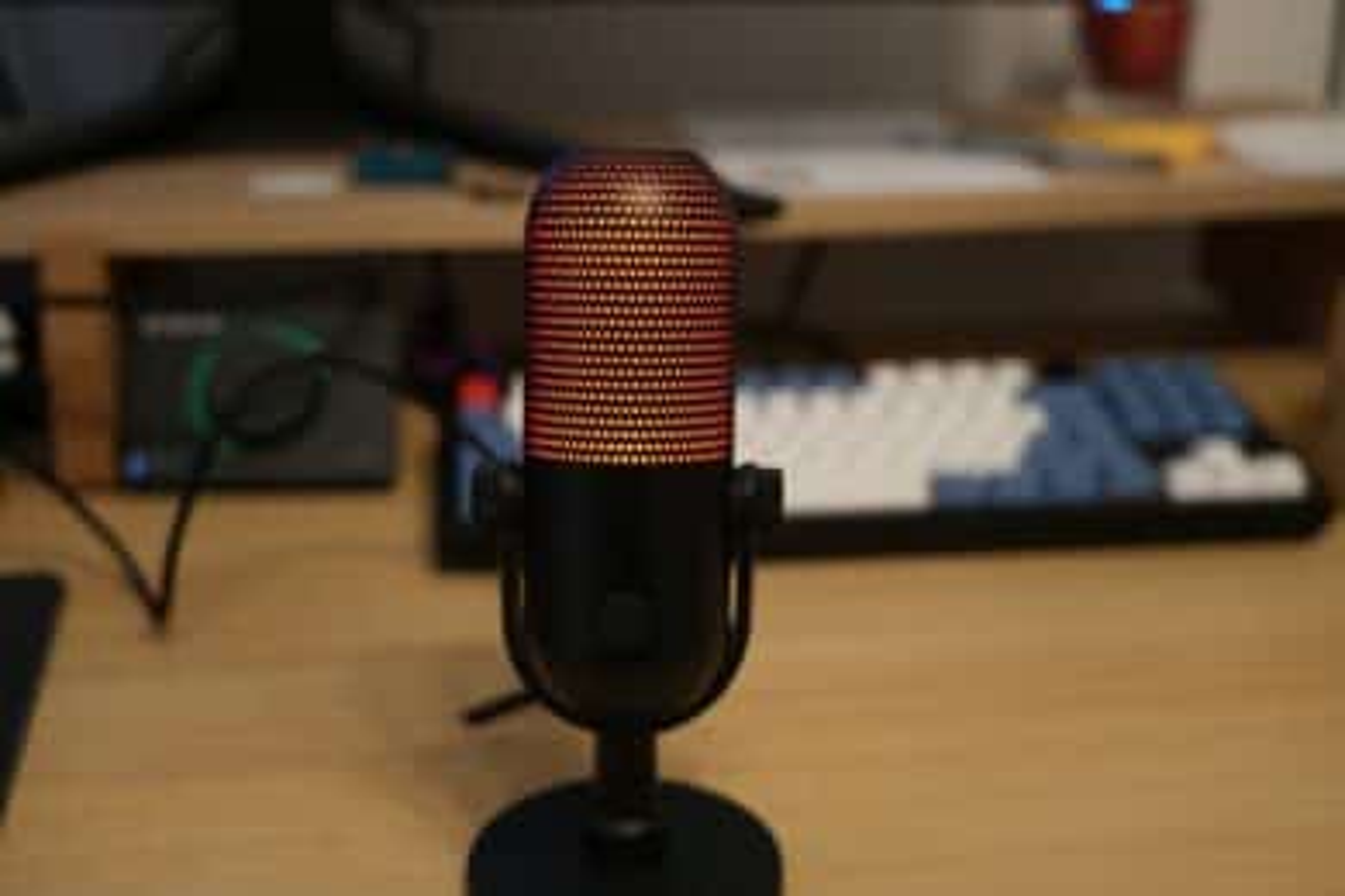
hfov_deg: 41.9
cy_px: 448
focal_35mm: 47
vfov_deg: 28.6
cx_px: 672
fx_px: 1756
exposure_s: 1/50
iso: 640
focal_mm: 47
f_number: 4
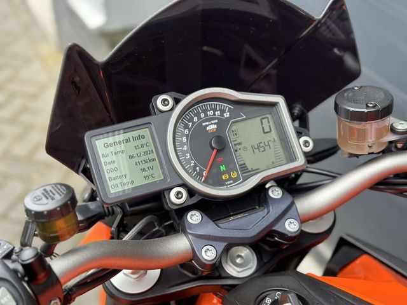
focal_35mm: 48
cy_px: 152
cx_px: 204
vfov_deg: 30.3
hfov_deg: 39.7
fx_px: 564
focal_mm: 6.86
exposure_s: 1/254
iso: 80
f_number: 1.78
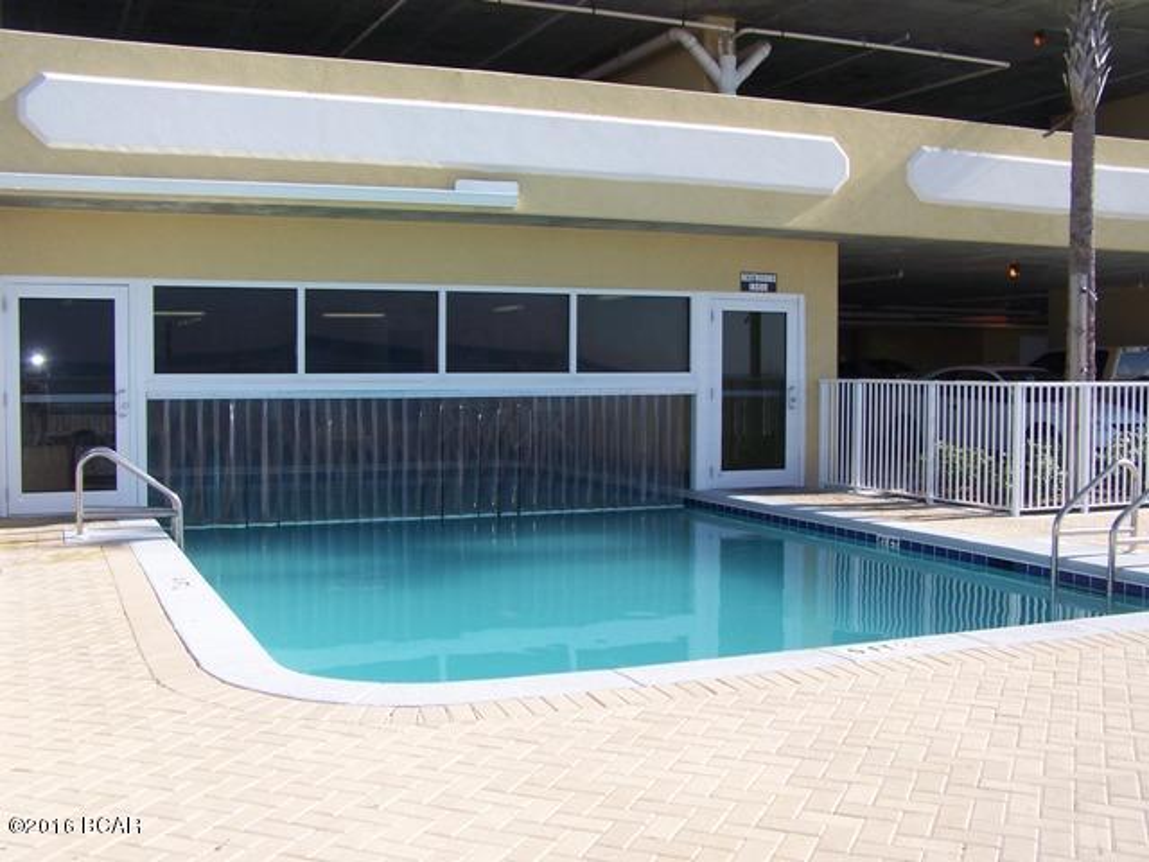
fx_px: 1261
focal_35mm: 38
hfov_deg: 49.0
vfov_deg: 37.7
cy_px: 431
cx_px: 574
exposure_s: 1/640
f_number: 4
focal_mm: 6.3
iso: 80
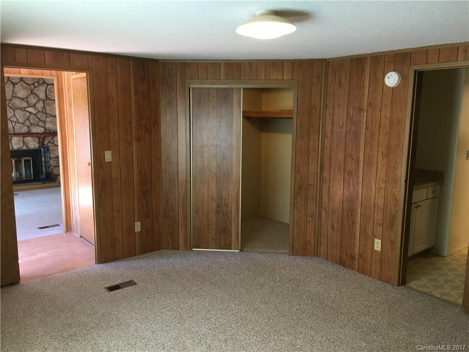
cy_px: 176
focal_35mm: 29
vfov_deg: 48.2
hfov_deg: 61.7
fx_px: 393
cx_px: 234
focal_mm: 4.15
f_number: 2.2
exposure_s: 1/30
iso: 80
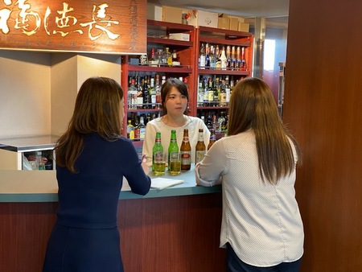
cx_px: 181
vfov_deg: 28.1
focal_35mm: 52
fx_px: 544
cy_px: 136
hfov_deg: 36.8
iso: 200
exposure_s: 1/33
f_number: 2
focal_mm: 6
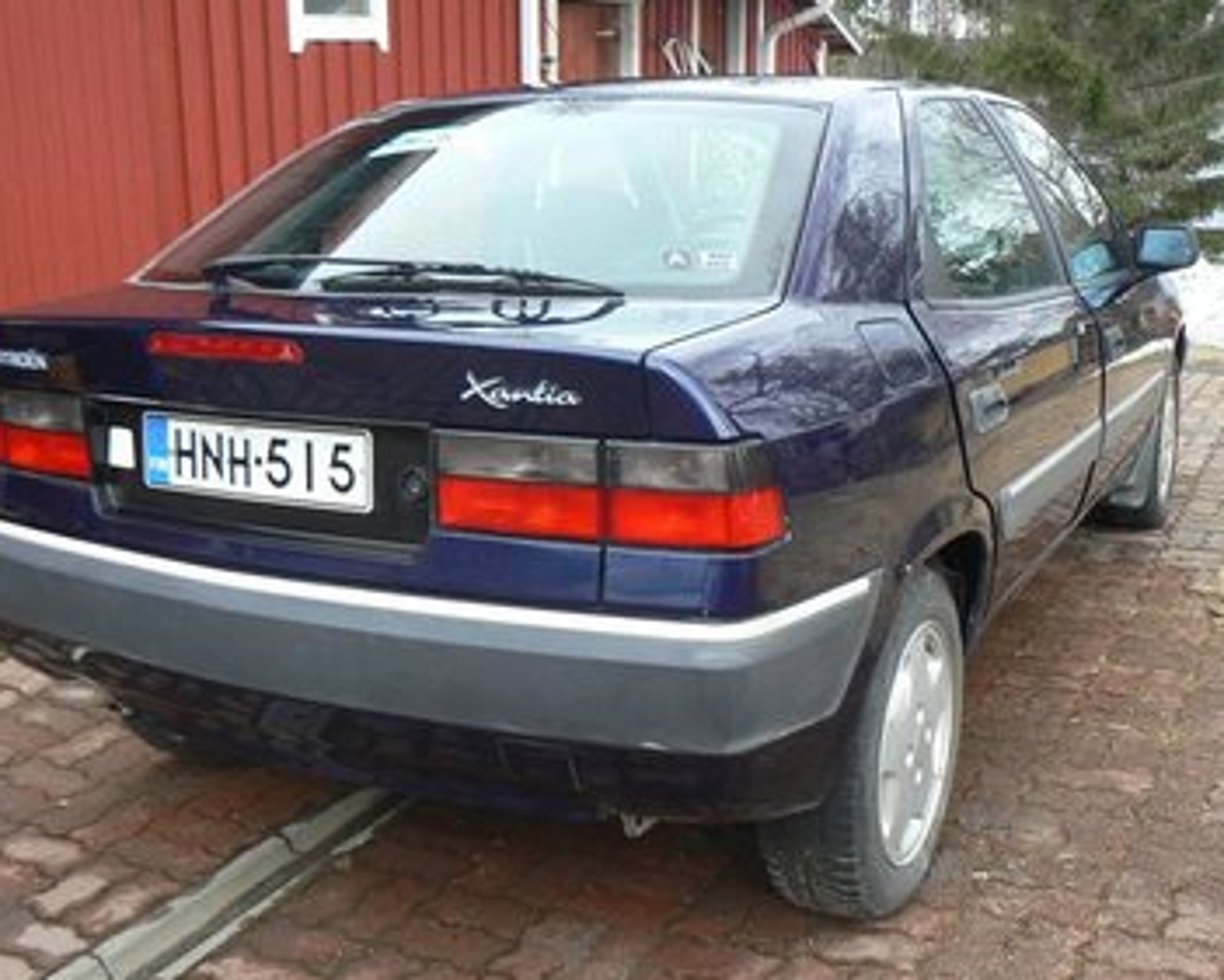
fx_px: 1449
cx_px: 596
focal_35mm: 40
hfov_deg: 45.8
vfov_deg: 37.3
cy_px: 509
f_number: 2.8
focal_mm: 6
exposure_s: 1/60
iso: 80
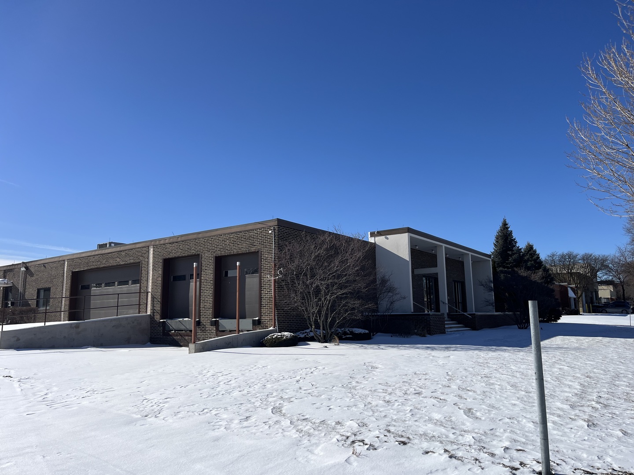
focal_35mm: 26
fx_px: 476
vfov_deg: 53.1
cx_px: 317
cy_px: 238
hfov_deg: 67.3
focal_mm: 5.1
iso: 50
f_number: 1.6
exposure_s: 1/7353
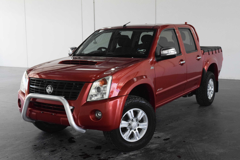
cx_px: 120
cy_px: 80
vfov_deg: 28.1
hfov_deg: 41.1
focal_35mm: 48
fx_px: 320
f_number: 10
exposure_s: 1/640
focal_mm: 32
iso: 3200
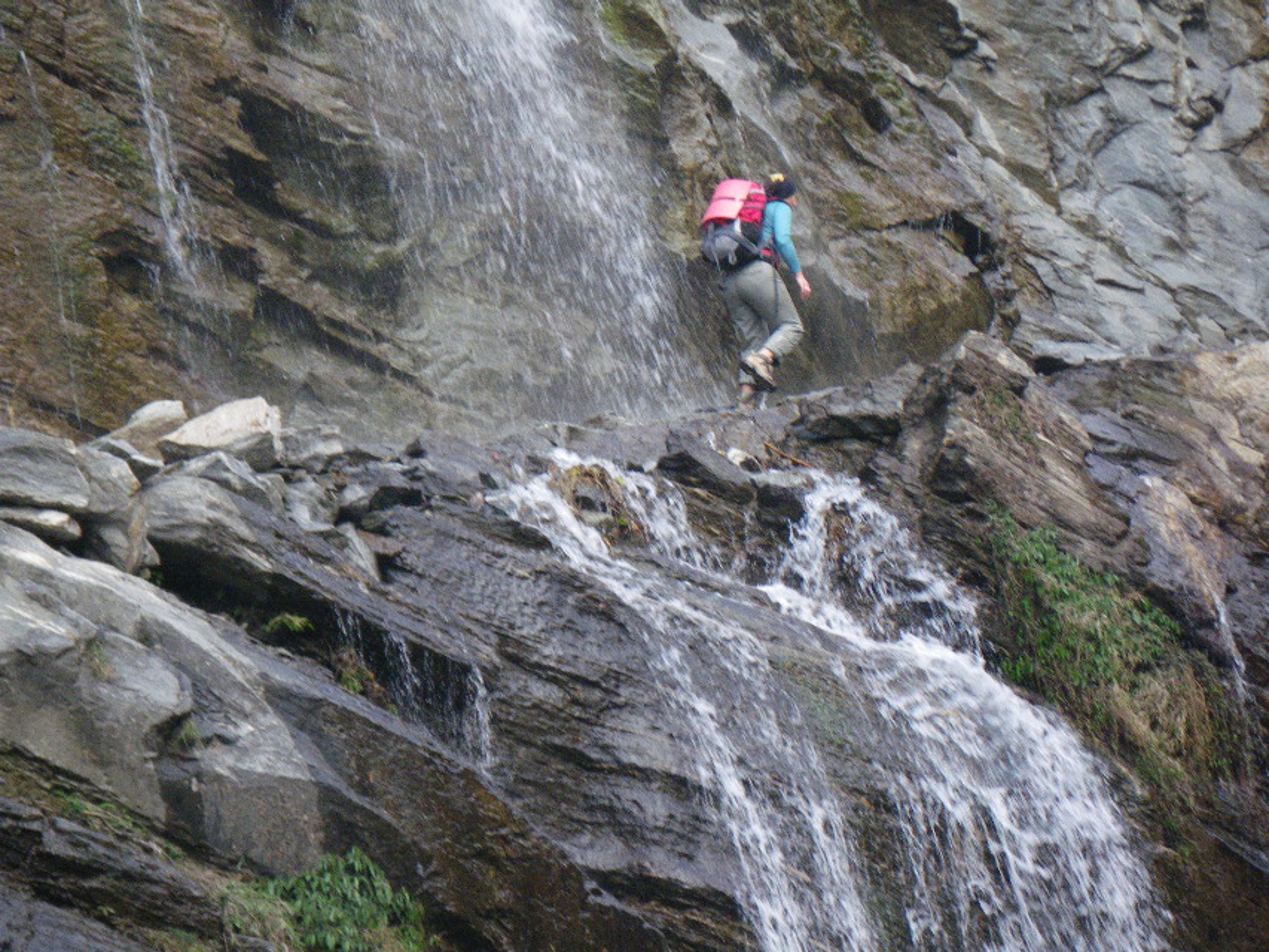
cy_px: 476
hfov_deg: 17.1
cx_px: 634
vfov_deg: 12.9
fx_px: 4216
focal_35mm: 115
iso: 400
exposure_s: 1/160
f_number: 5.2
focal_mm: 20.6
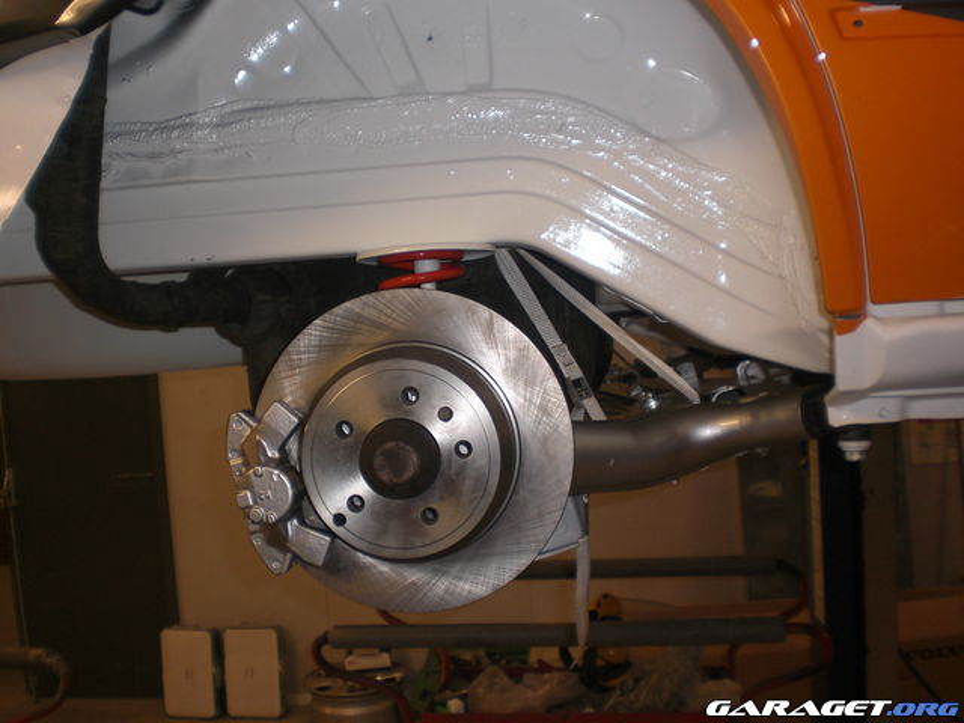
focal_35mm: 36
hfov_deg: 51.4
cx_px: 482
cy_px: 362
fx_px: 1003
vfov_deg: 39.7
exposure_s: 1/60
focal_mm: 6.3
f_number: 3.1
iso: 100
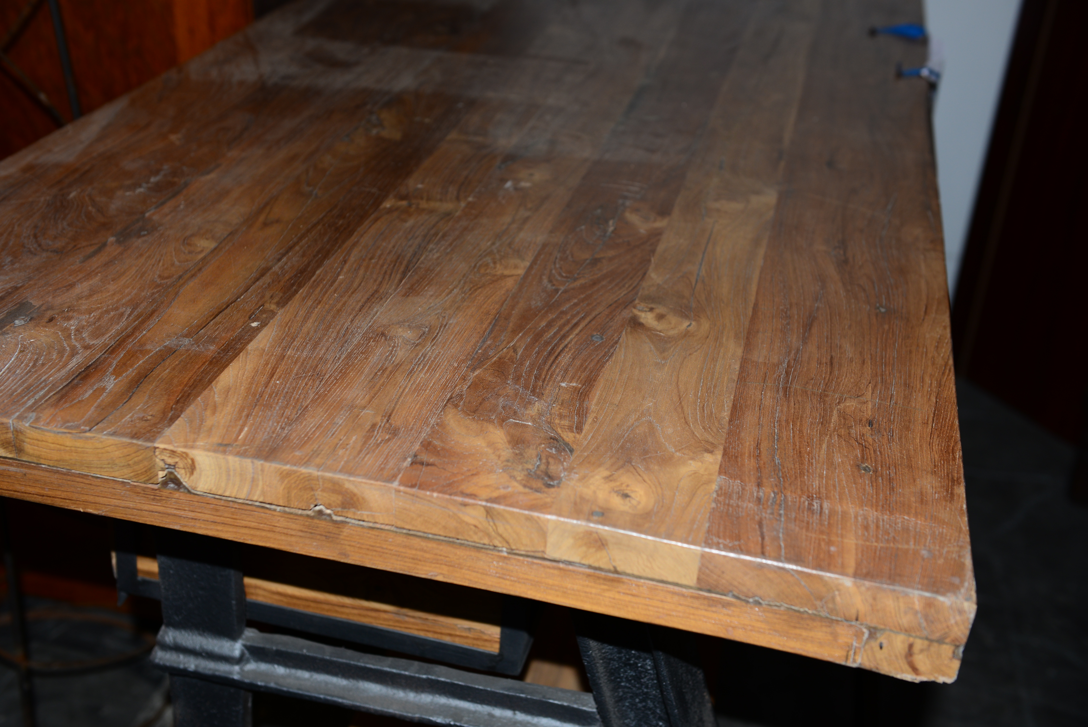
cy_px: 364
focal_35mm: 44
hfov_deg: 44.5
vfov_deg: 30.5
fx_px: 1330
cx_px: 544
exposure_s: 1/160
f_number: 4
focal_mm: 44
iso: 250
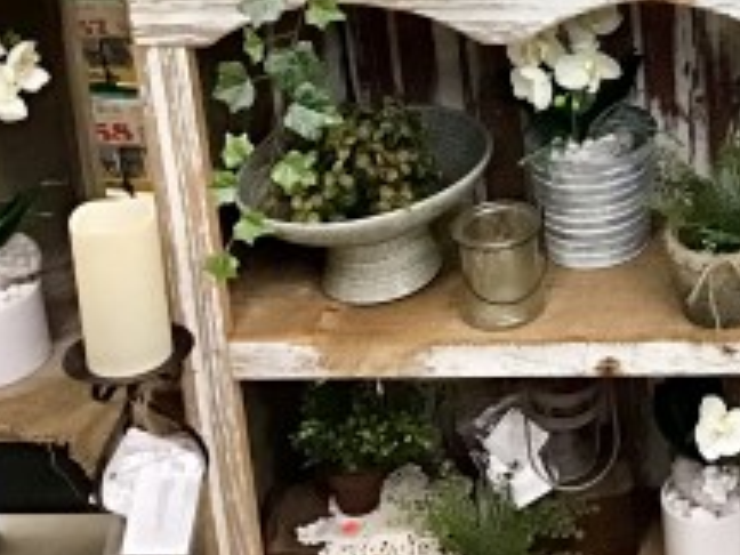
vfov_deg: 15.4
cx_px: 939
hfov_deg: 19.7
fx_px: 1967
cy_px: -144
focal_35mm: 92
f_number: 2.4
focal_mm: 3.3
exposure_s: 1/30
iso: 125
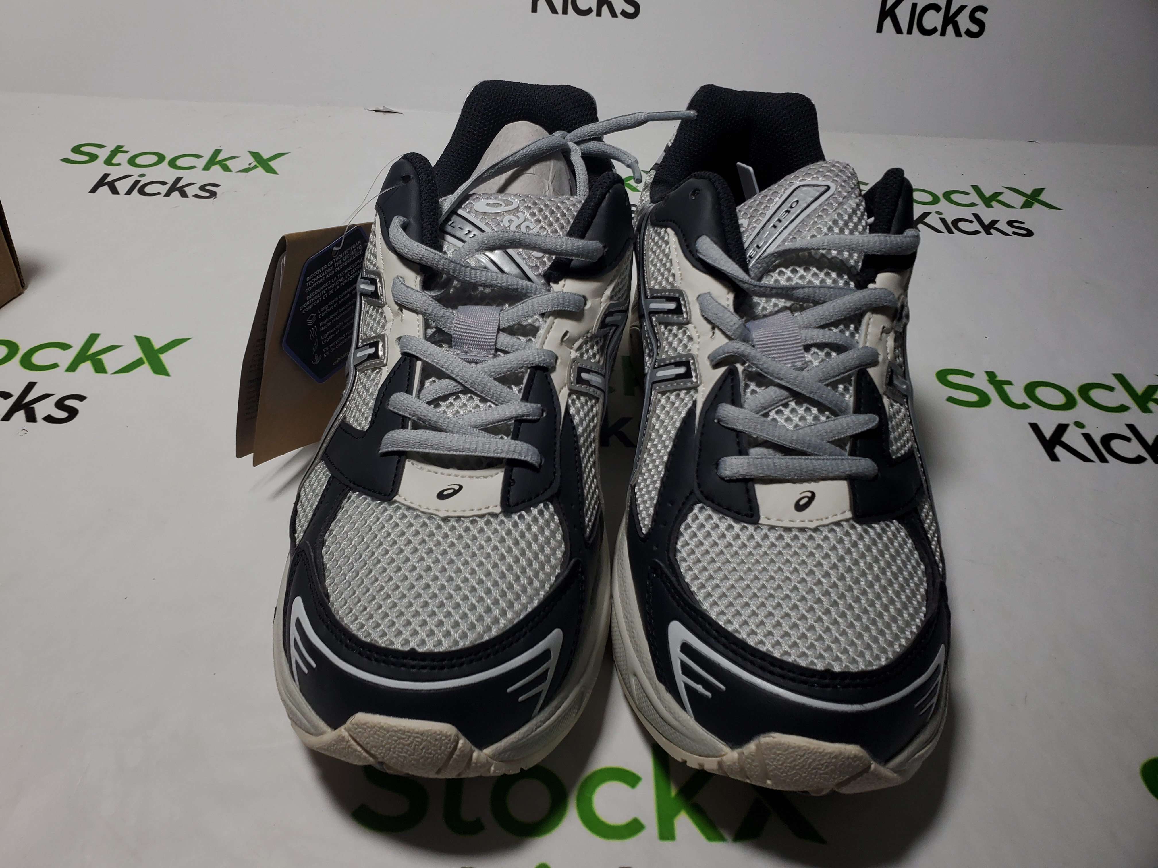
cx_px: 579
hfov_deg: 67.3
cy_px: 434
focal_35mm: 26
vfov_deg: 53.1
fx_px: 870
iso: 50
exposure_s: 1/194
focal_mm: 4.3
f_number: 2.4
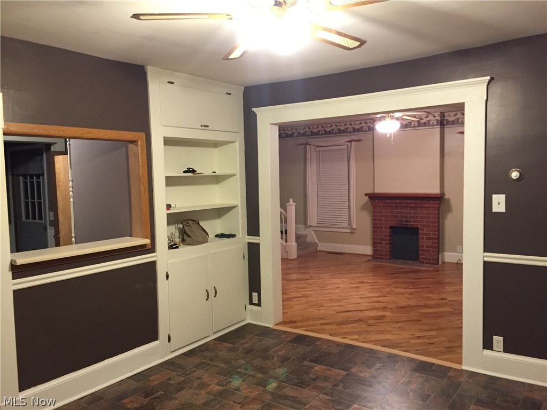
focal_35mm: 29
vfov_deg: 48.2
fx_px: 458
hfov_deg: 61.7
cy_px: 205
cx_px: 274
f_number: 2.2
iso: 250
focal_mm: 4.15
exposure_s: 1/24
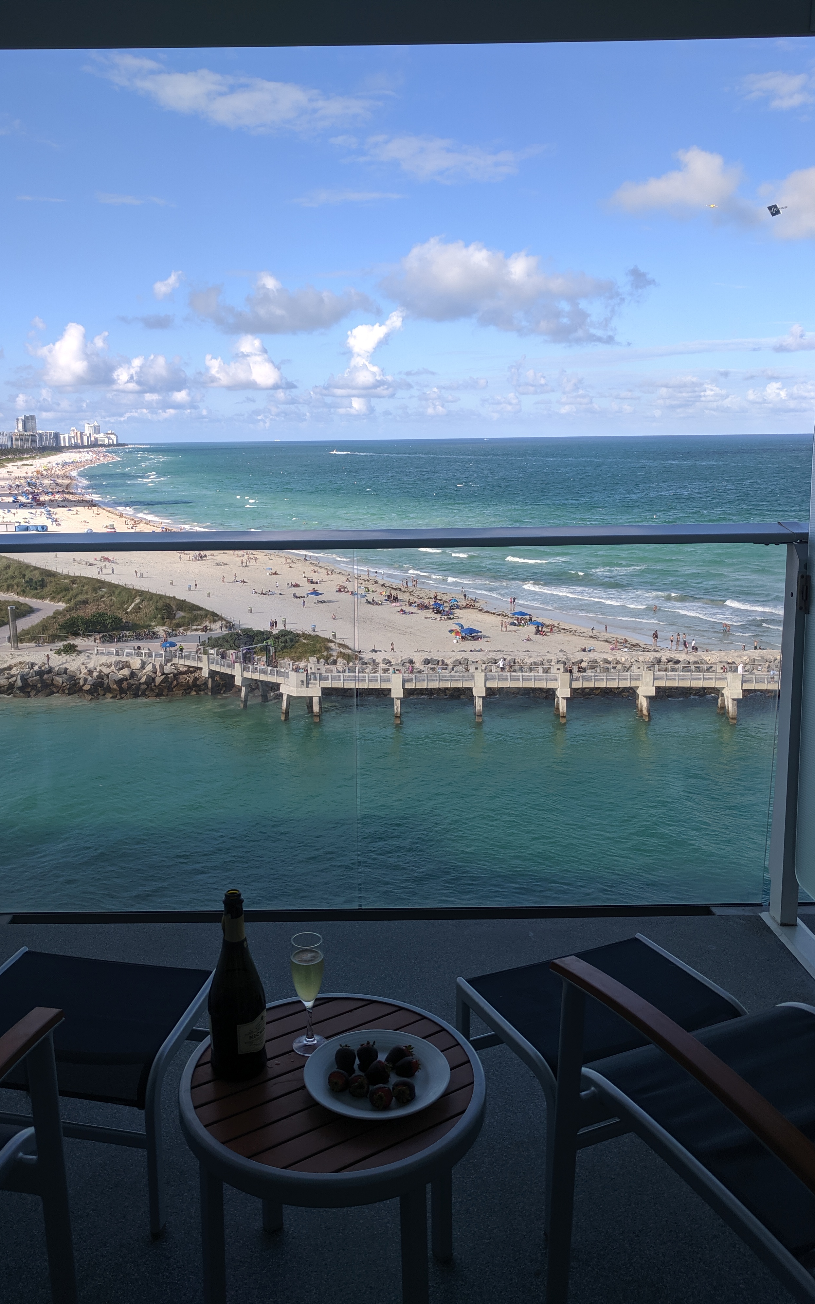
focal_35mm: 28
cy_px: 655
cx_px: 353
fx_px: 995
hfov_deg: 44.4
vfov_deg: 66.5
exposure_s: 1/1258
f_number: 2
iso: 47
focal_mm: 4.67
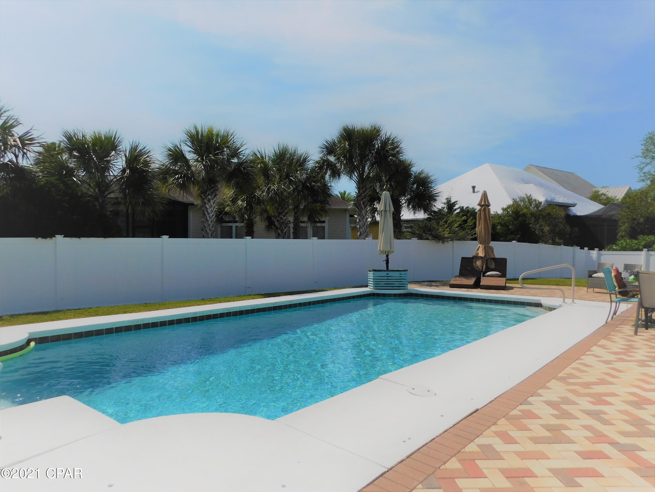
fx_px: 454
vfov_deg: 56.8
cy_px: 246
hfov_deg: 71.6
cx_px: 328
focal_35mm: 24
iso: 125
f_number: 6
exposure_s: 1/1000
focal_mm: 4.1
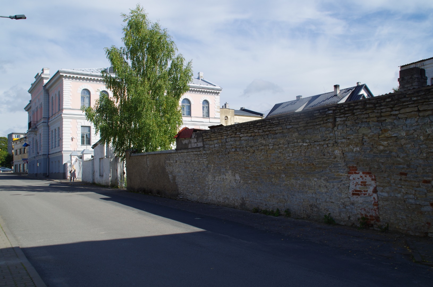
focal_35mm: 36
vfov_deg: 36.7
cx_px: 216
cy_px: 144
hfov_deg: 53.2
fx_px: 432
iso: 100
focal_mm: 24
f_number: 11
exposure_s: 1/125
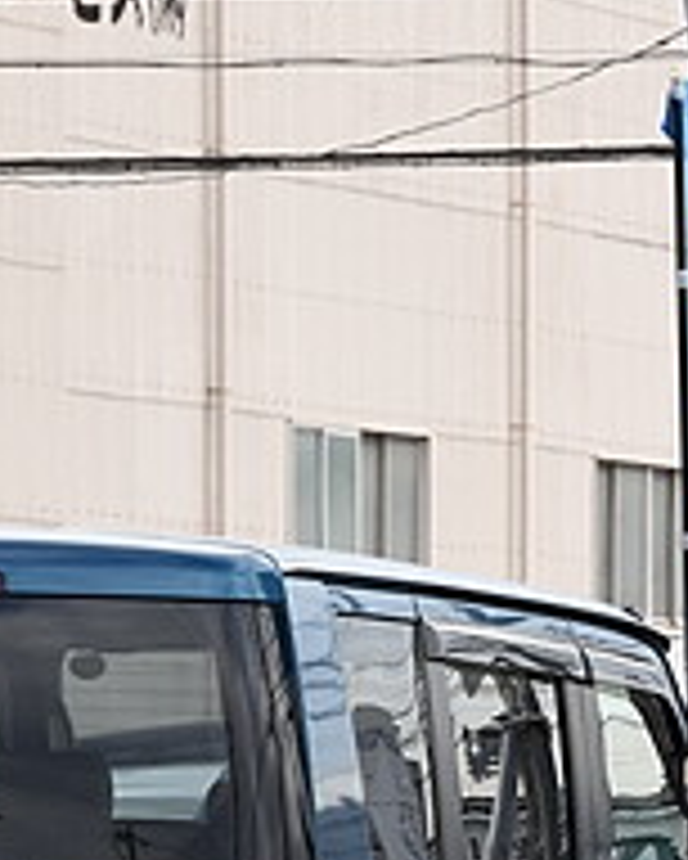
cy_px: 831
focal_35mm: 558
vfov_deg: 3.5
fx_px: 14191
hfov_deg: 2.8
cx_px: 1093
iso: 400
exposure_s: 1/200
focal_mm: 95
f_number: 11
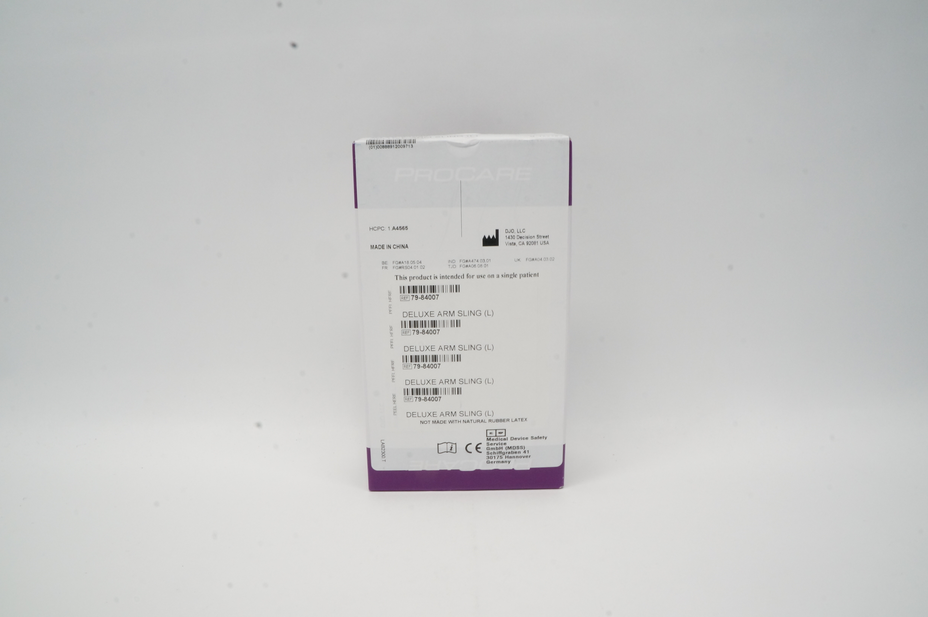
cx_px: 464
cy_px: 308
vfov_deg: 47.8
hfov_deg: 67.4
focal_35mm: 27
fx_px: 695
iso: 800
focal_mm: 18
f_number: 22
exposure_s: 1/8
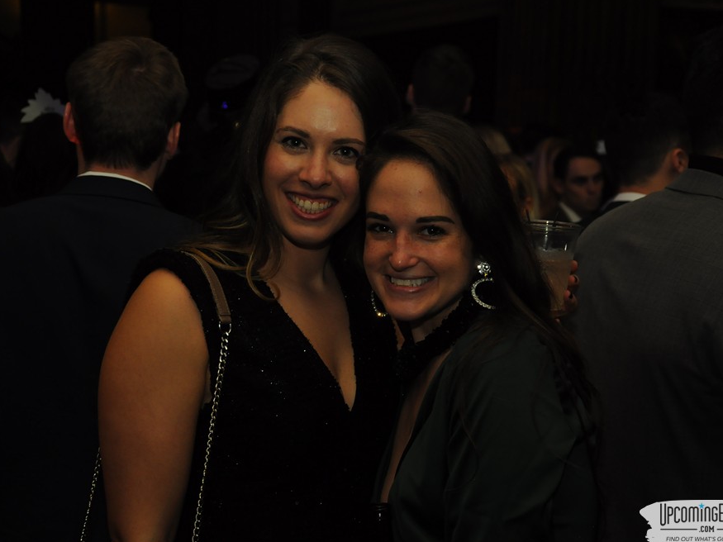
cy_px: 270
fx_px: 1650
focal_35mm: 79
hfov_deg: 24.7
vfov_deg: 18.7
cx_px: 366
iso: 800
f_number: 4.8
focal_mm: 48
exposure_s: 1/60
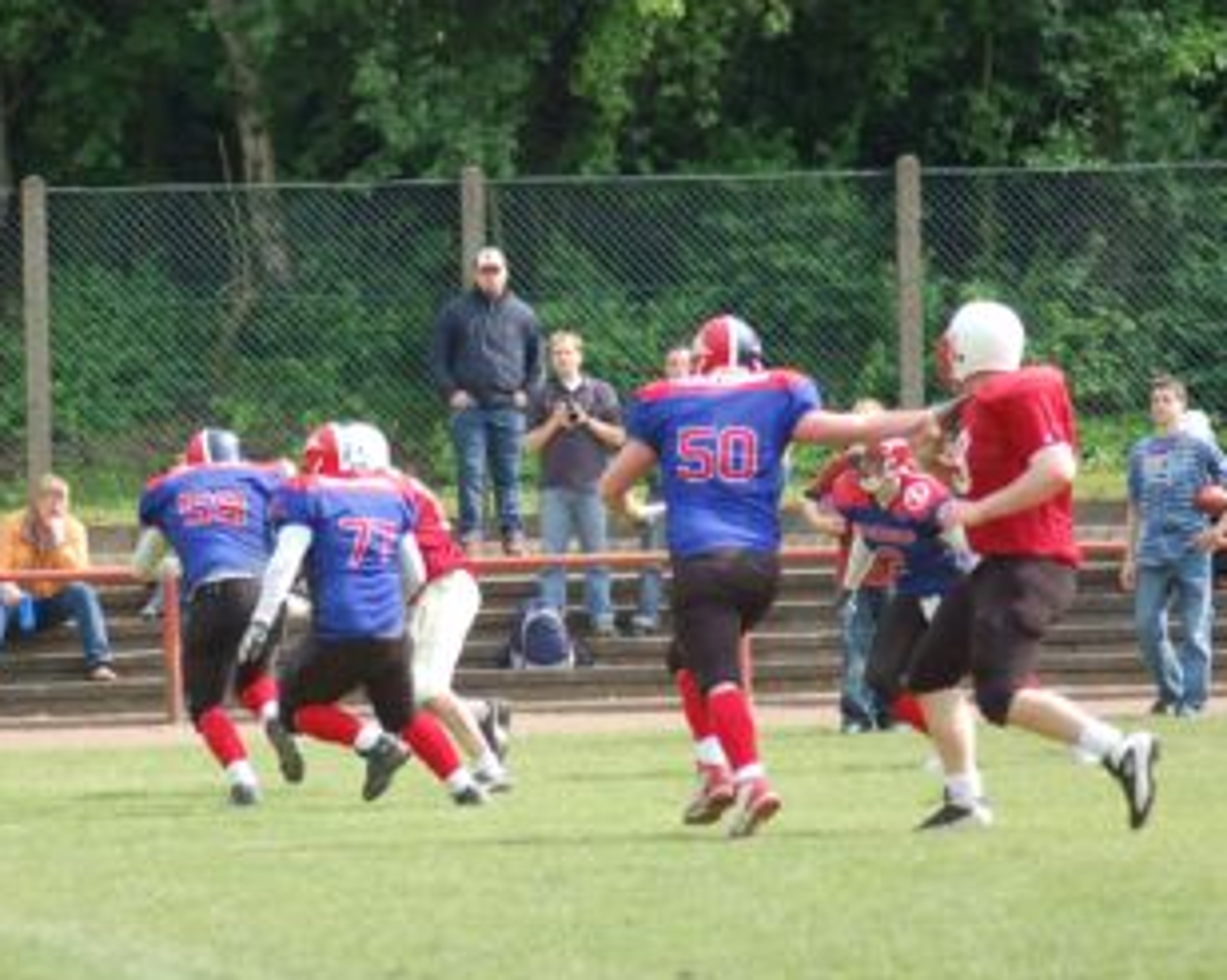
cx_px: 476
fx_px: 11250
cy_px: 438
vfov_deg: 5.0
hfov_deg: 6.2
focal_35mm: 310
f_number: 4.5
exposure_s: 1/1000
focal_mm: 150
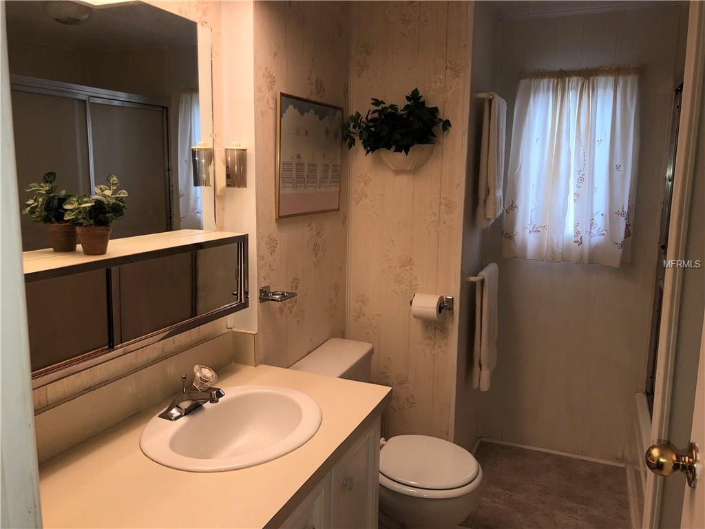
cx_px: 352
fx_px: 570
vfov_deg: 49.7
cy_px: 264
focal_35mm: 28
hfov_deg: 63.4
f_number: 1.8
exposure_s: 1/120
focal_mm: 3.99
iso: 32
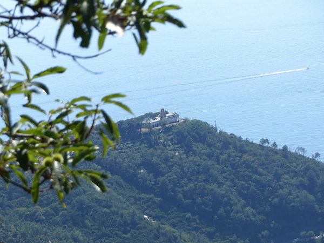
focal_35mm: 167
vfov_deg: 8.9
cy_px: 122
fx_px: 1563
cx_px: 162
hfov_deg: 11.8
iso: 100
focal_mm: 30.1
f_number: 2.8
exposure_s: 1/2000
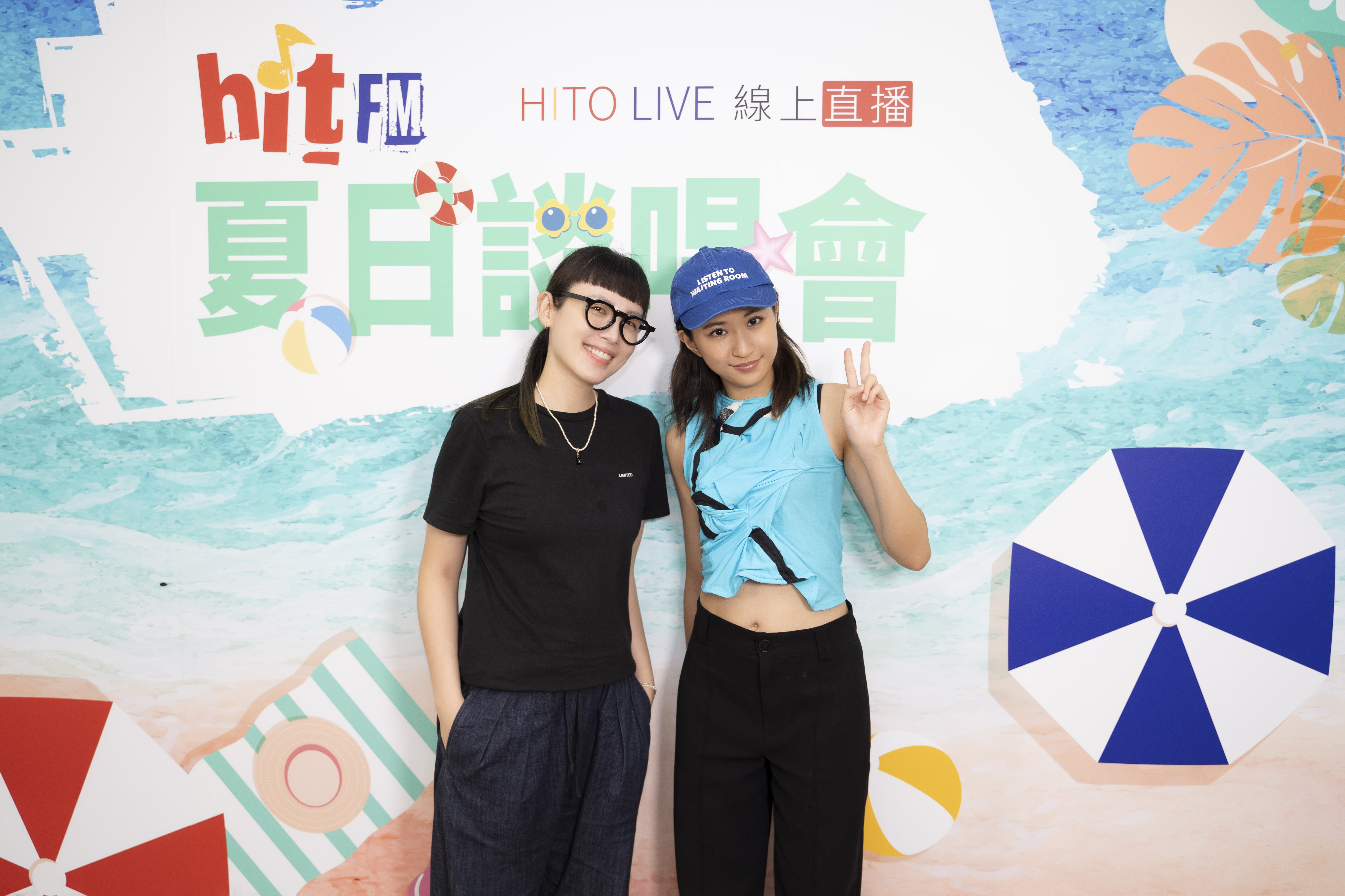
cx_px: 672
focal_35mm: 32
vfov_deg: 41.1
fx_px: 1195
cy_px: 448
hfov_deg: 58.7
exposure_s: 1/125
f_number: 2.8
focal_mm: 32
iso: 800
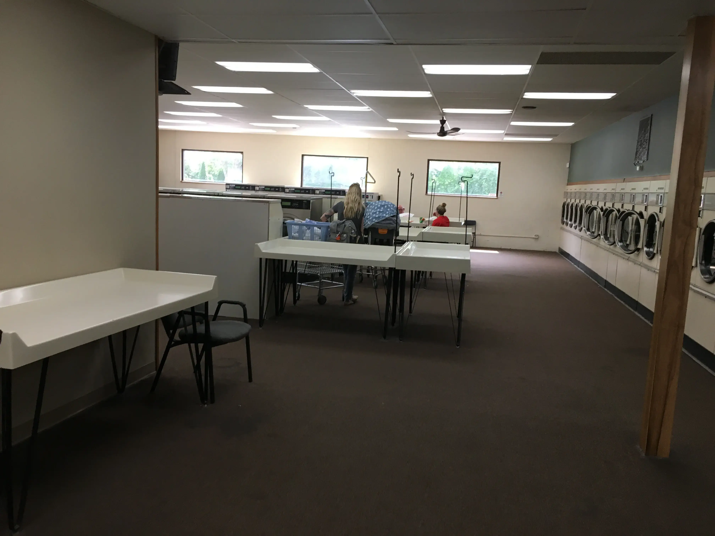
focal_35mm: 29
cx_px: 358
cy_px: 268
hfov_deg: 61.7
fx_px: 599
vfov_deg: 48.2
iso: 25
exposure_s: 1/30
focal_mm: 4.15
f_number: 2.2
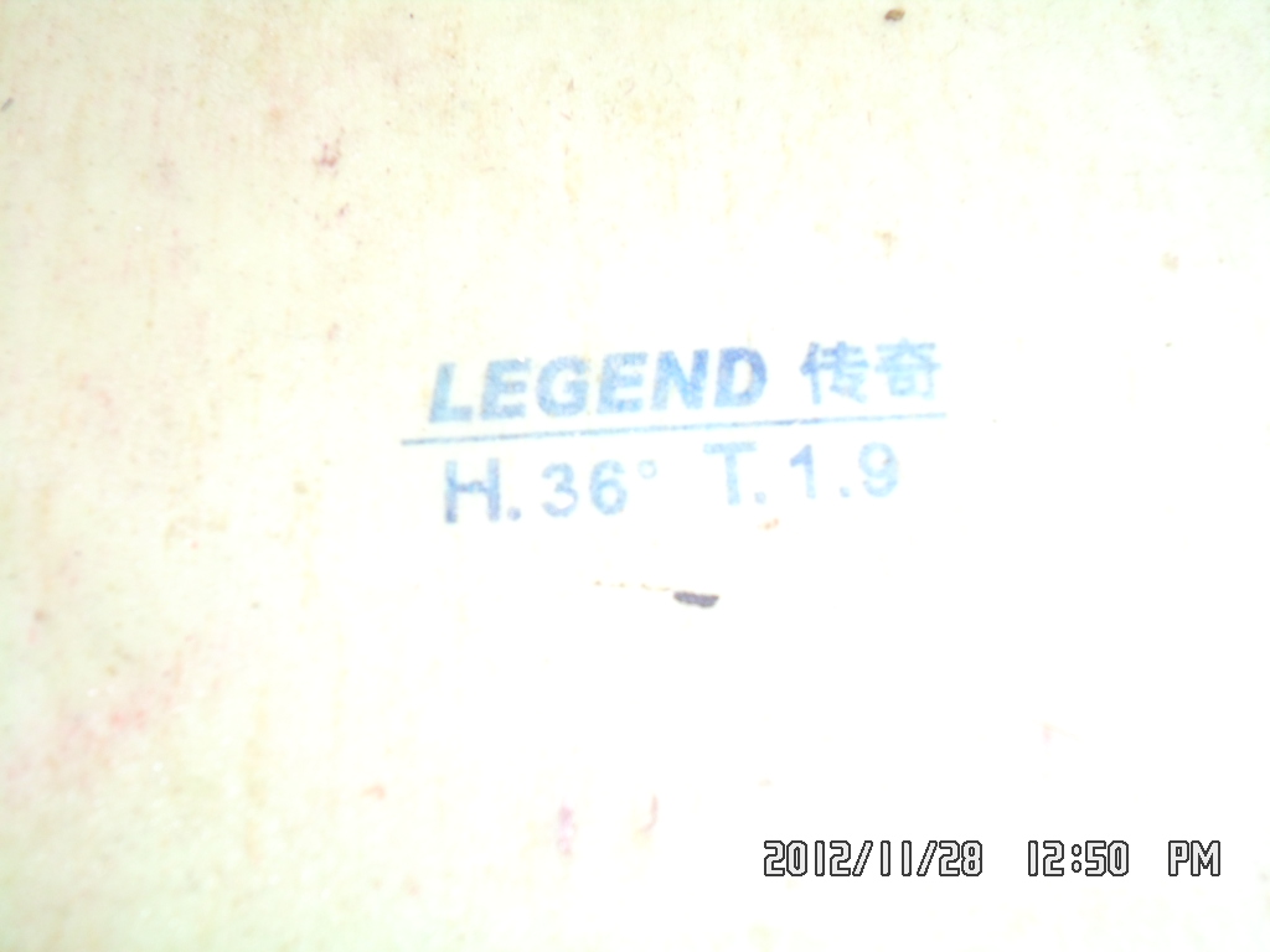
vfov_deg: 32.9
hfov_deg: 42.9
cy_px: 476
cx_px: 635
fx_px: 1614
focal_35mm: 44
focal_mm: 7.8
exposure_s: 1/45
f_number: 4.5
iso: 80
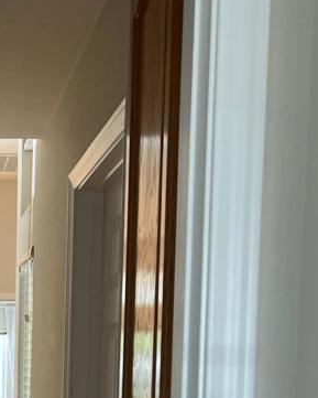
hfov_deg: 19.7
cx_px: -90
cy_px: 449
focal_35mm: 72
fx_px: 847
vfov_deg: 24.5
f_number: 1.5
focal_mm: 5.7
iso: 125
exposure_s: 1/121
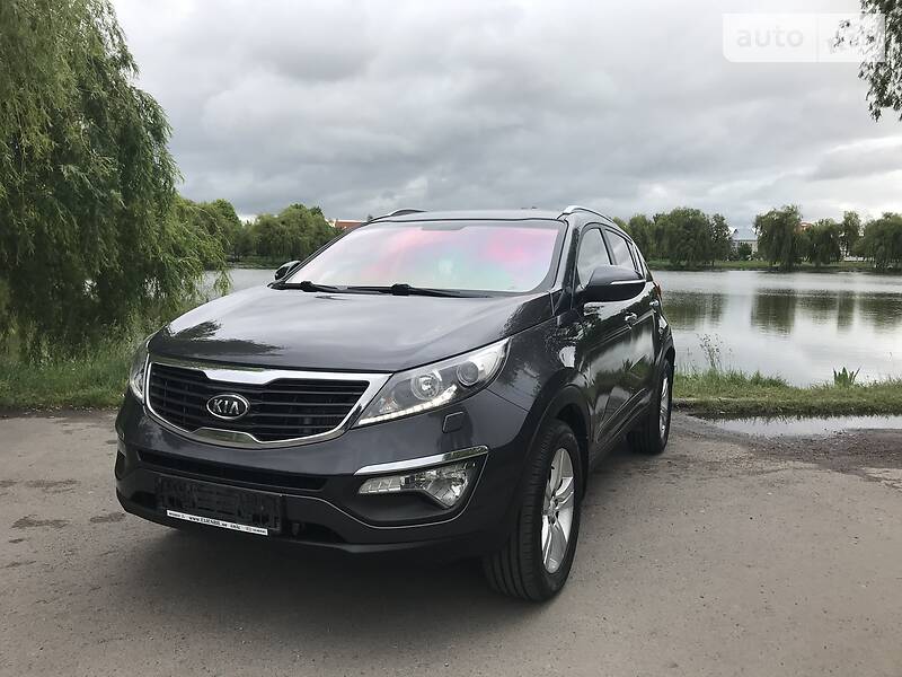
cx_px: 451
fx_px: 730
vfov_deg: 49.7
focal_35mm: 28
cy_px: 338
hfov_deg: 63.4
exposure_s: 1/622
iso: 20
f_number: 1.8
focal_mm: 4
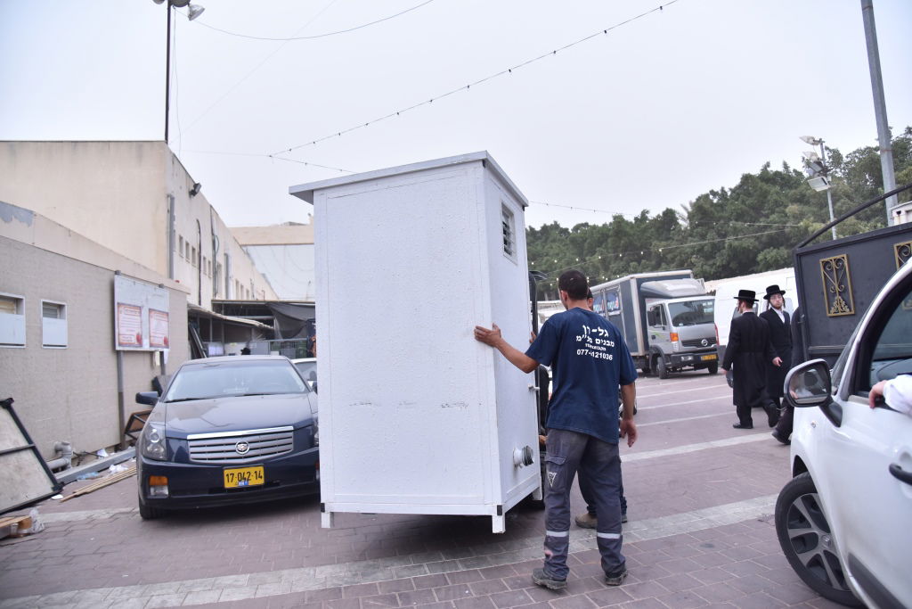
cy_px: 304
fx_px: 608
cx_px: 456
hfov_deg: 73.7
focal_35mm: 24
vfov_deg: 53.1
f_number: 4
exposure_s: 1/250
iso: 400
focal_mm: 24
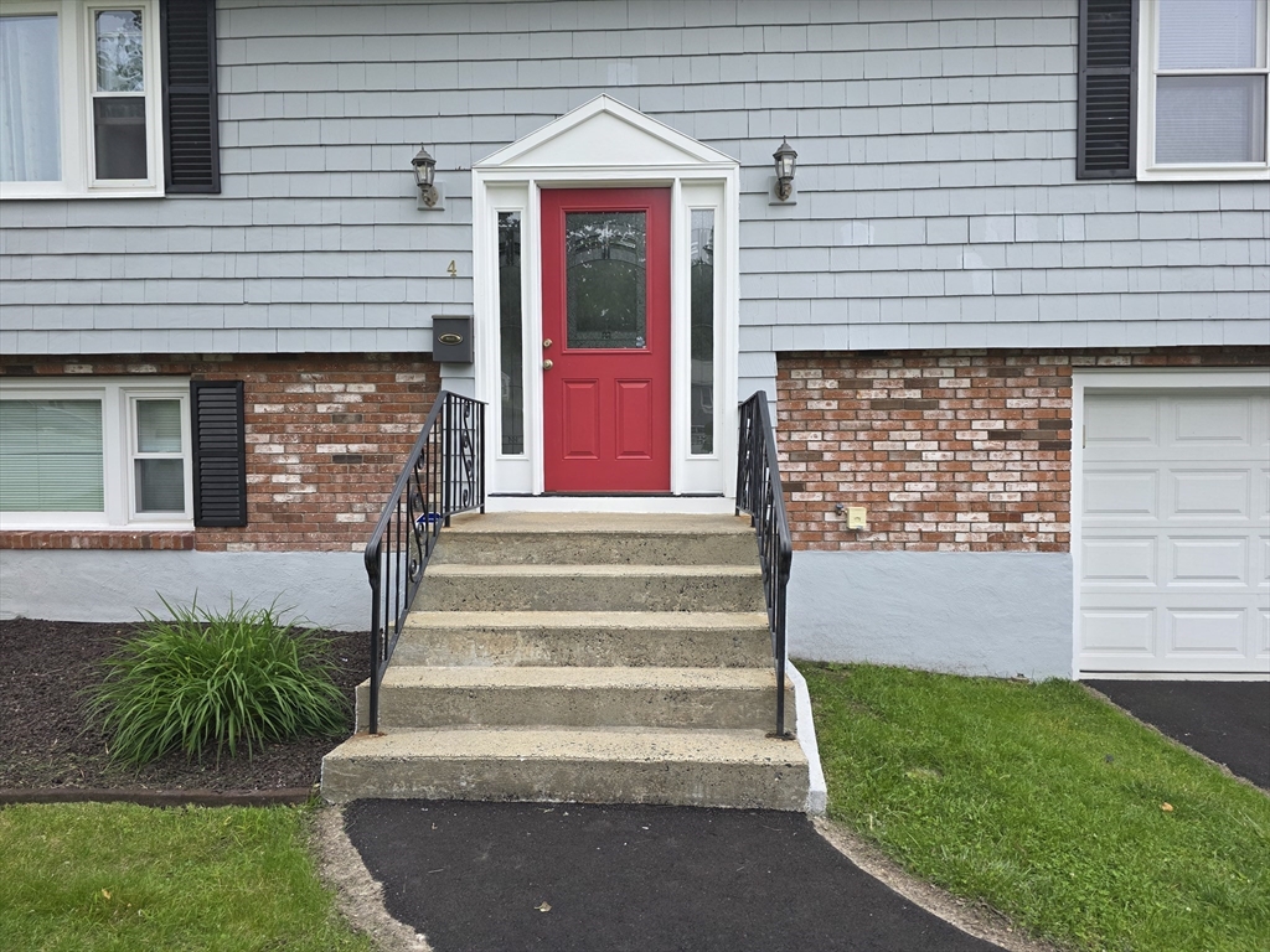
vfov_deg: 58.9
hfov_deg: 73.9
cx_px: 635
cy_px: 476
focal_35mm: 23
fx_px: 844
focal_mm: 6.3
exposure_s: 1/180
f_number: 1.7
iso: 125
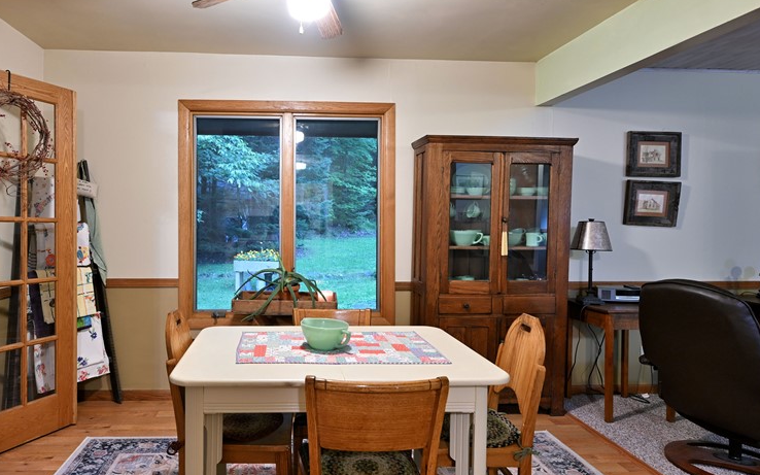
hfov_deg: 74.0
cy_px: 227
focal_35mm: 24
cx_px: 307
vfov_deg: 51.0
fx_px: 497
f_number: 5.6
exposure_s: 1/3
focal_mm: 16
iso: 400
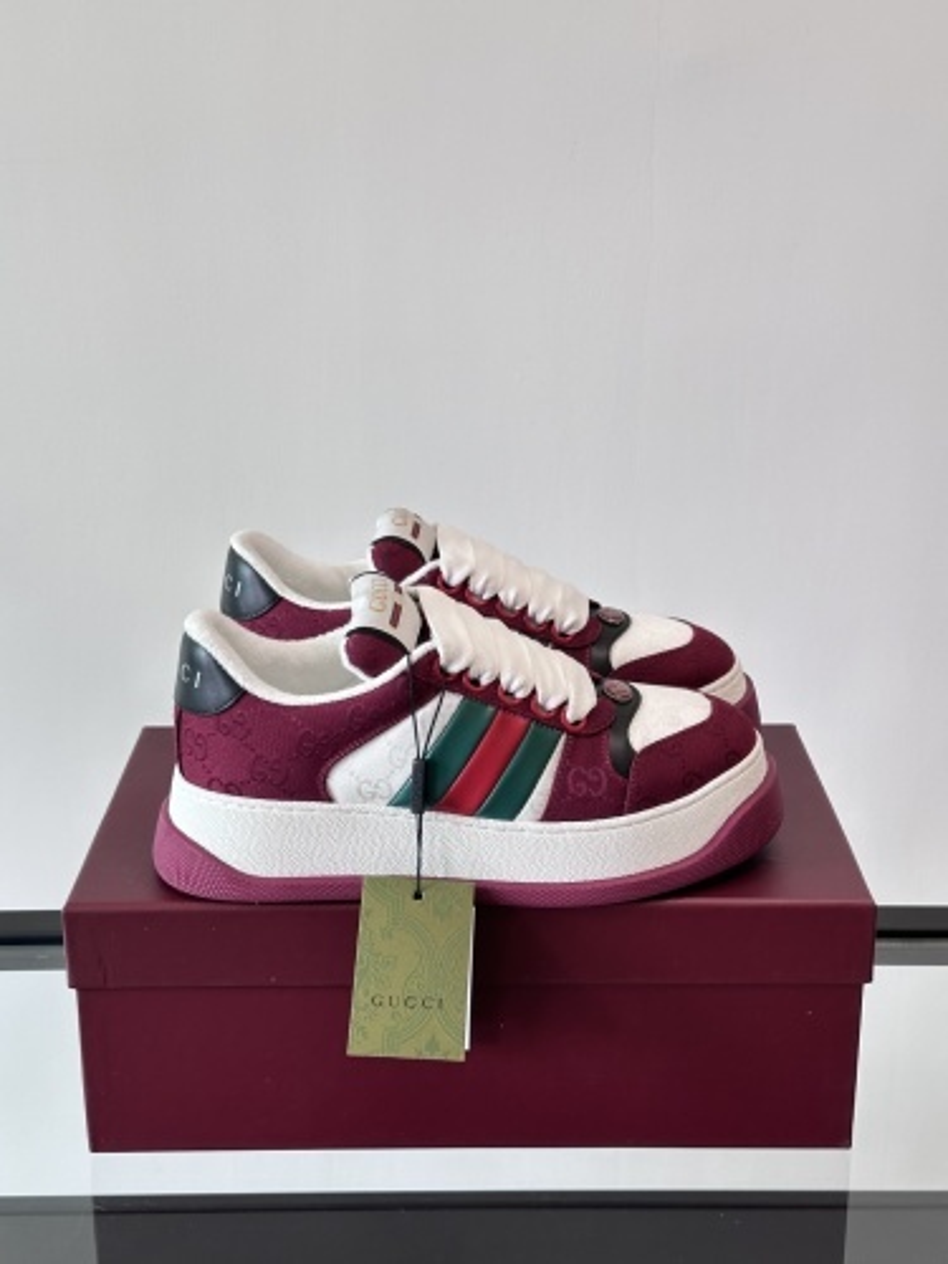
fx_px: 1753
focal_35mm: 48
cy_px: 632
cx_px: 474
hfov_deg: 30.3
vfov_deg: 39.7
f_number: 1.78
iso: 80
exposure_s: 1/108
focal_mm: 6.86
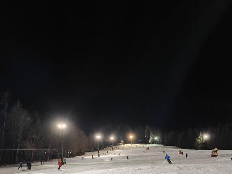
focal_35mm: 37
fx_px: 248
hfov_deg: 50.1
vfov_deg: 37.5
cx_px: 119
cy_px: 136
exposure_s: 1/50
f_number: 1.6
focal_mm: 6.06
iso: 2500
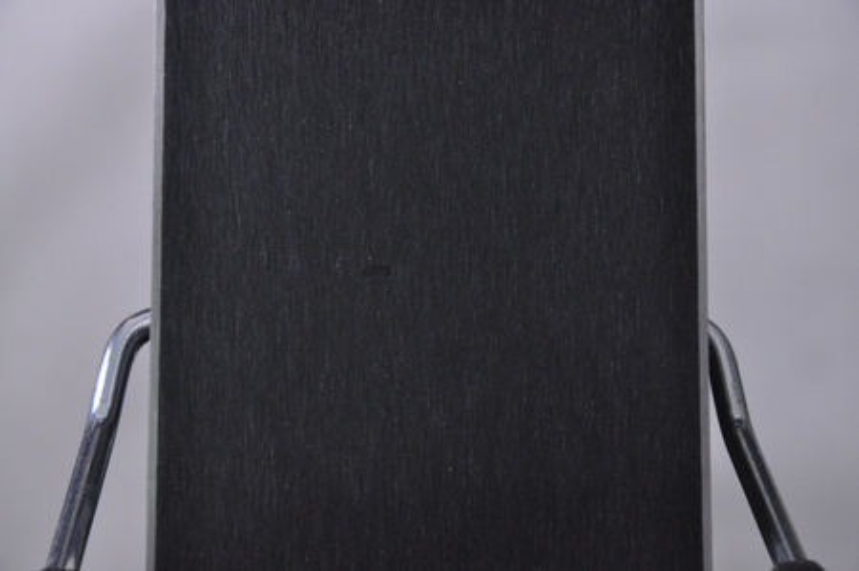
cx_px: 430
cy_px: 286
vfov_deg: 8.7
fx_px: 3754
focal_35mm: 158
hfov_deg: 13.1
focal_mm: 105
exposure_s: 1/125
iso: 3200
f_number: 9.5
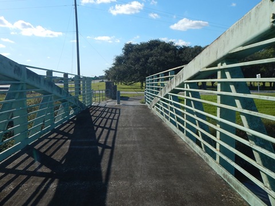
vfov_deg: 56.8
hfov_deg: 71.6
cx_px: 138
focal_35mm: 24
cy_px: 103
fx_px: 191
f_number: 4.1
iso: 125
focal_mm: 4.3
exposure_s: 1/1250
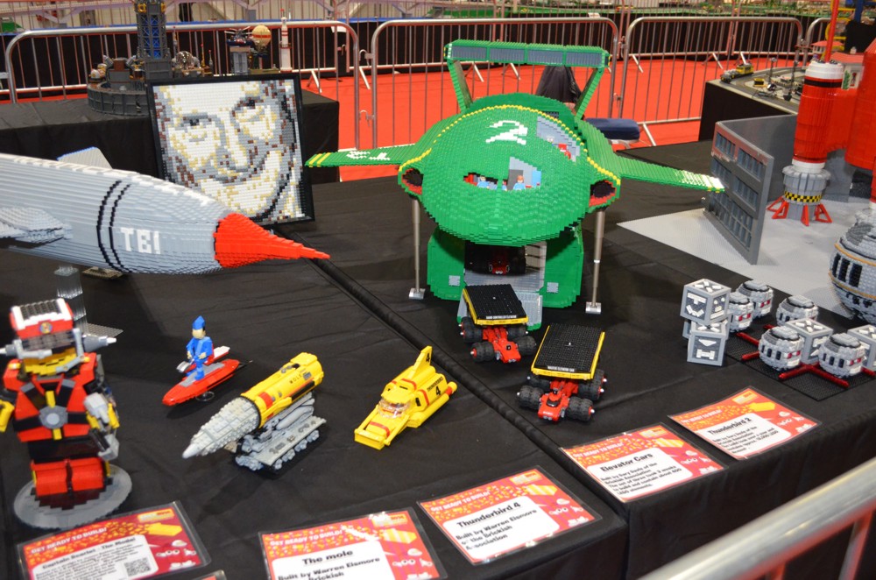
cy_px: 290
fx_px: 801
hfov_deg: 57.3
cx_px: 438
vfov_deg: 39.8
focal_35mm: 33
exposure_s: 1/60
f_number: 4
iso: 2500
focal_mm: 22
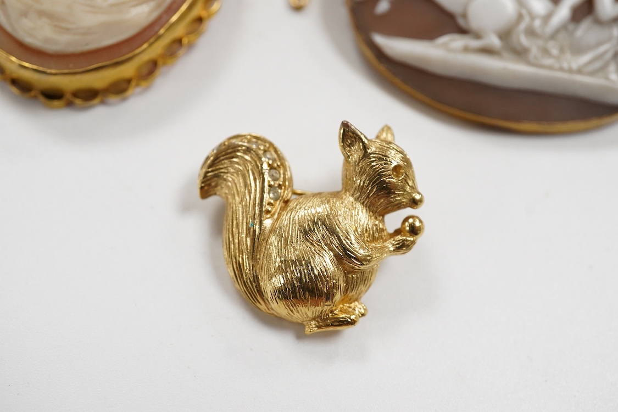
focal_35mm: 45
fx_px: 772
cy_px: 206
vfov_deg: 29.9
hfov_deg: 43.6
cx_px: 309
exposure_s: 1/200
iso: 2500
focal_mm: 30
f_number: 11
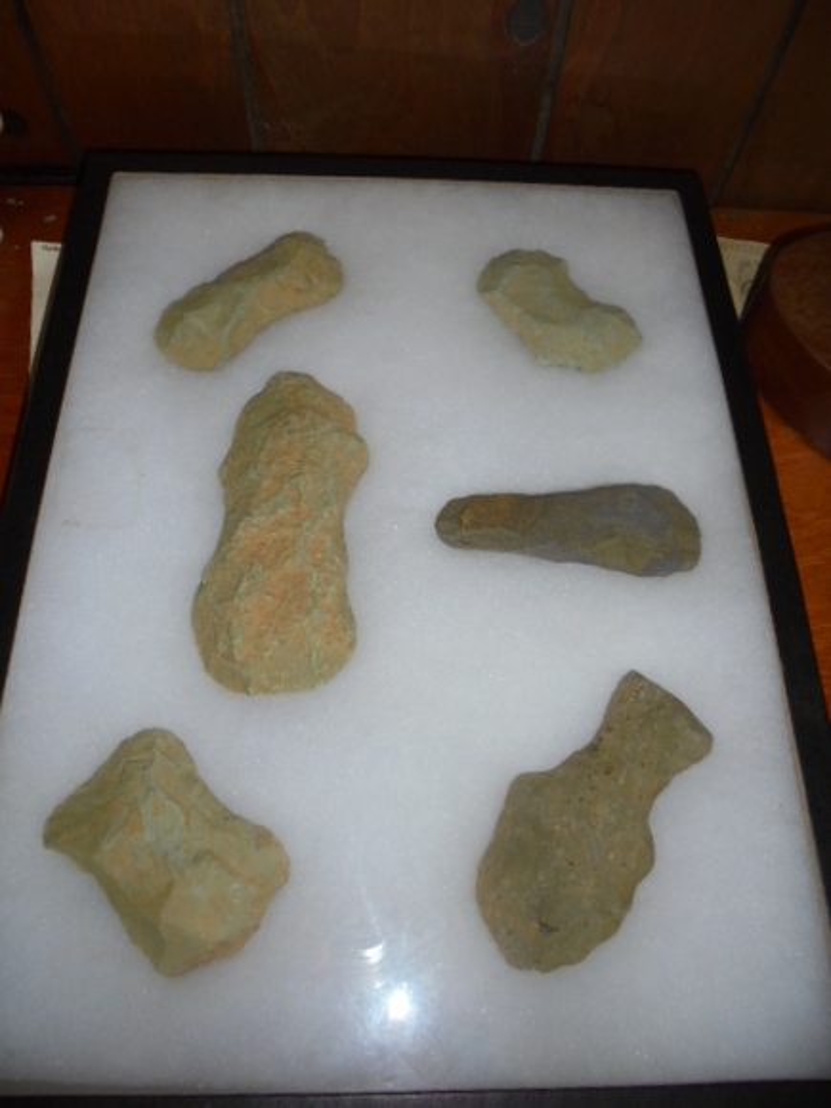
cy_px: 554
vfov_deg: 67.3
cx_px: 416
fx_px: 832
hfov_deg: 53.1
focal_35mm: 26
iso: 100
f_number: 3.5
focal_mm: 4.6
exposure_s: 1/30
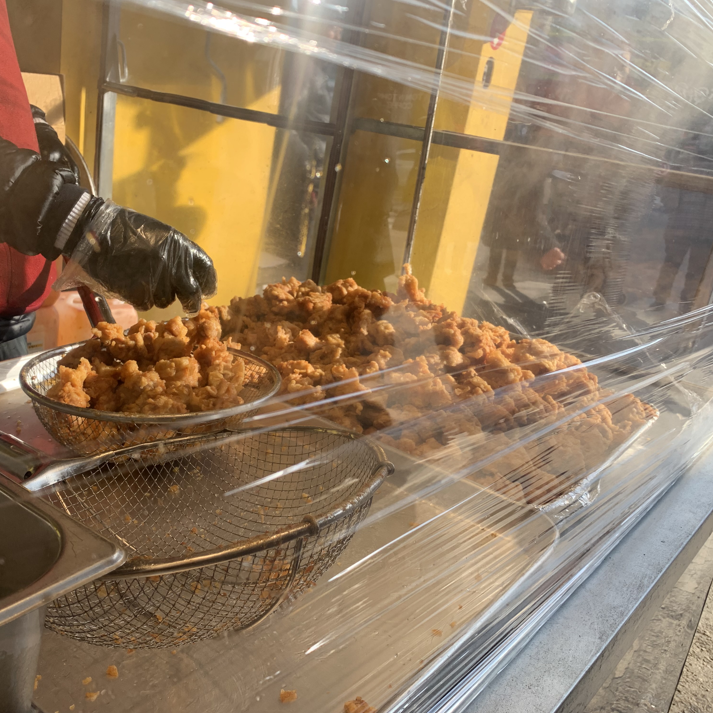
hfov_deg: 51.9
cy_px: 353
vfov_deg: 52.5
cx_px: 264
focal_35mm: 31
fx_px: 722
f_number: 1.8
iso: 25
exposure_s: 1/829
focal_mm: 4.25
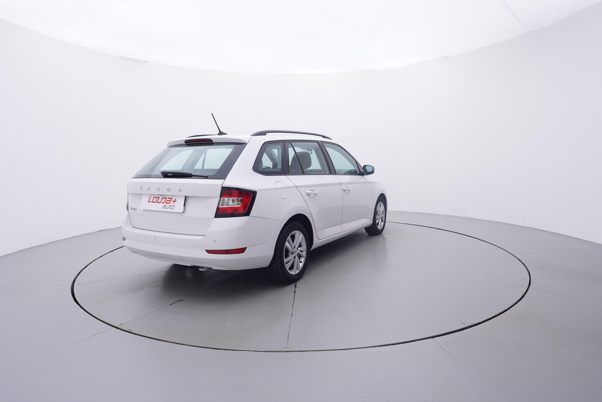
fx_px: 376
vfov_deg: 56.2
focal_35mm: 22
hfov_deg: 77.3
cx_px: 301
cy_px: 201
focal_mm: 15
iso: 200
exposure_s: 1/80
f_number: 5
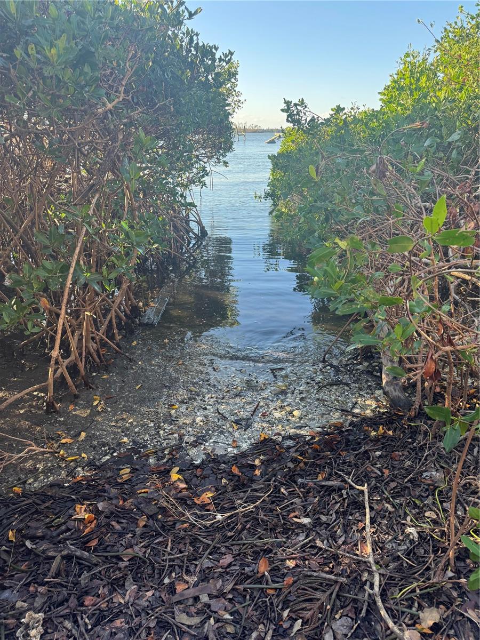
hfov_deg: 56.8
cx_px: 240
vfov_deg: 71.6
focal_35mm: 24
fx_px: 444
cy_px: 320
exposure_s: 1/340
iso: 80
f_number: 1.78
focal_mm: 6.76
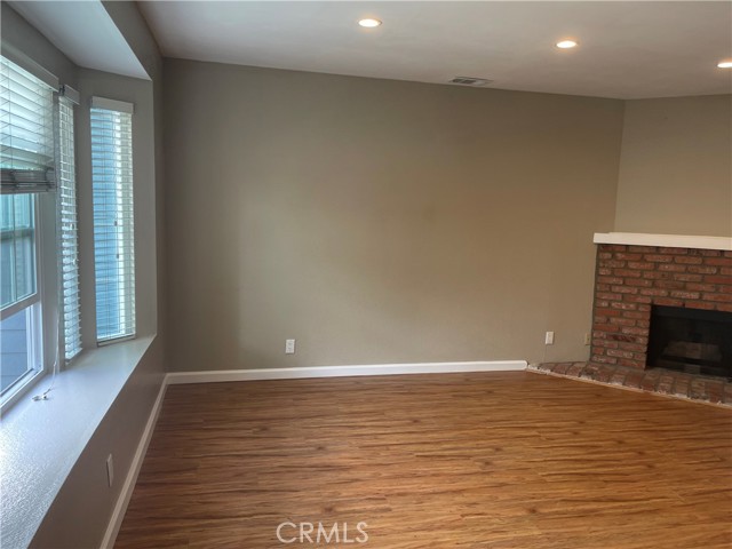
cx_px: 366
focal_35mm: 26
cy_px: 274
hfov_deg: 67.3
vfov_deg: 53.1
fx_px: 550
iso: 80
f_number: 1.6
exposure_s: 1/60
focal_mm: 5.1
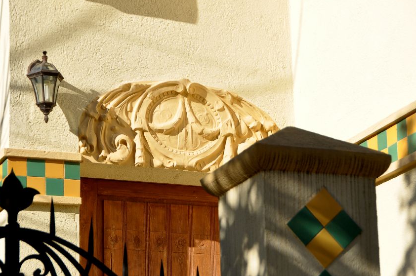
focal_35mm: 146
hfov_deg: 14.1
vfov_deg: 9.4
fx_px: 1685
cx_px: 199
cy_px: 146
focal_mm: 80
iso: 200
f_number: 6.3
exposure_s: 1/640
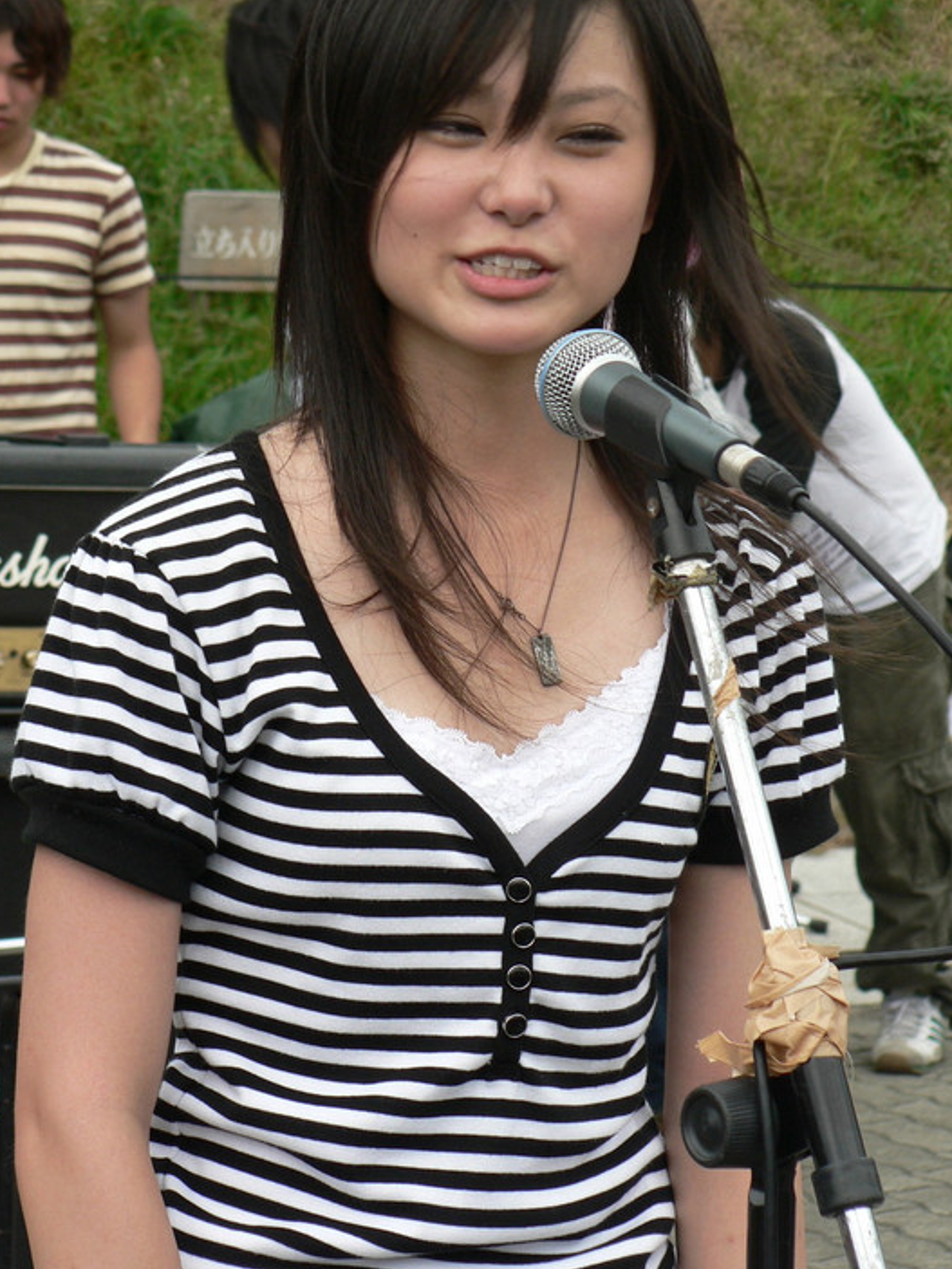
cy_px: 576
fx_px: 5429
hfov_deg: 10.0
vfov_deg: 13.3
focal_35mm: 148
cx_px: 473
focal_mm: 21.6
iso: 80
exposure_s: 1/100
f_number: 3.2
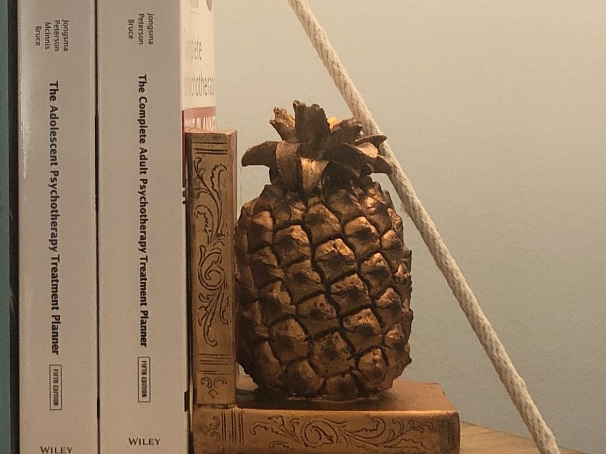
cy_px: 36
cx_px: 157
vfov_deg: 15.2
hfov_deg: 20.3
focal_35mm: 96
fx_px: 1681
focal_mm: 3.99
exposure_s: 1/30
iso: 32
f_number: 1.8
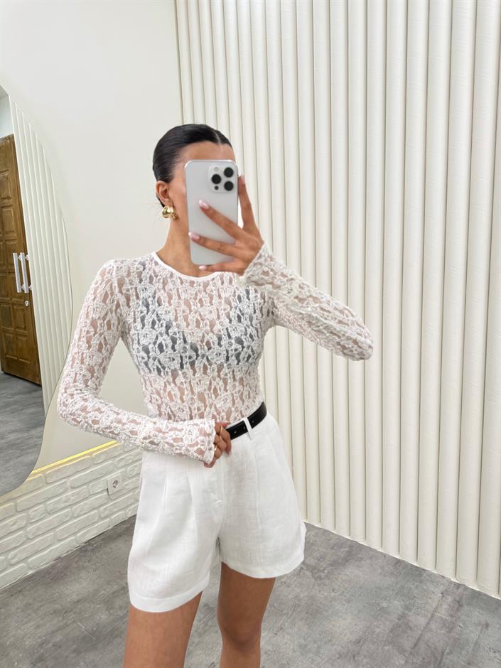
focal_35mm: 24
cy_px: 334
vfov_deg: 71.6
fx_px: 463
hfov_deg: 56.8
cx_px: 250
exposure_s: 1/397
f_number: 1.78
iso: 80
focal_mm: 6.76
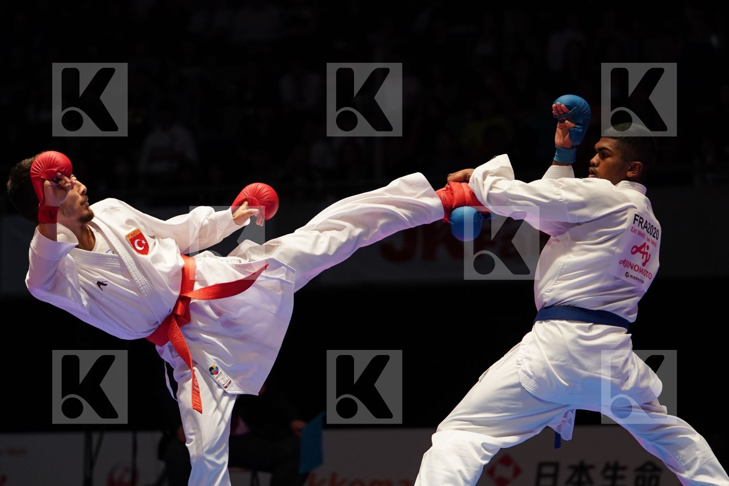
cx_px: 364
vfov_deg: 8.5
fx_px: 3280
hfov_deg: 12.7
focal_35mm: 162
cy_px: 243
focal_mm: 108
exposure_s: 1/1000
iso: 1600
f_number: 2.8
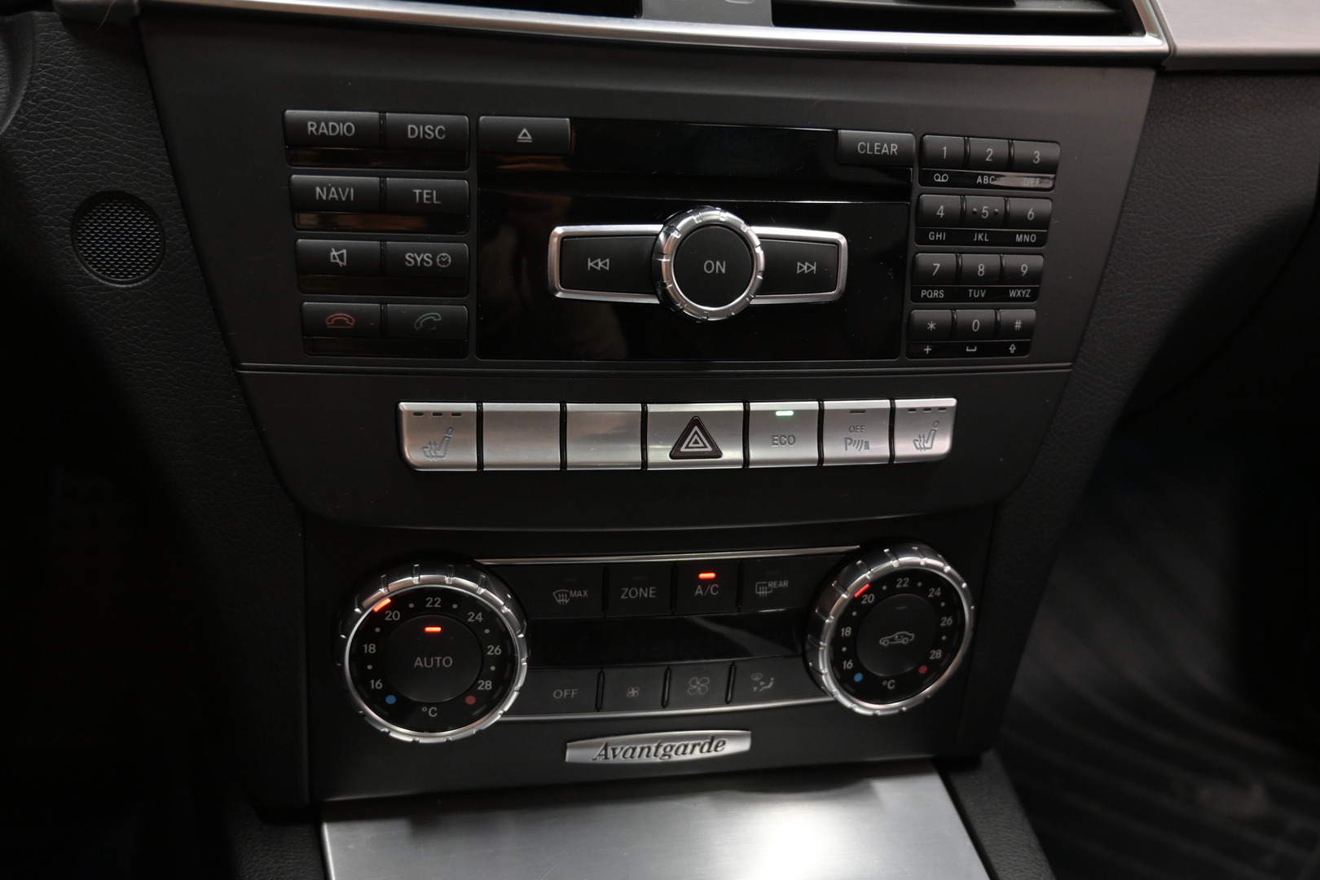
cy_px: 440
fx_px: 1320
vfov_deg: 36.9
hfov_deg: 53.1
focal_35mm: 36
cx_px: 660
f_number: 4
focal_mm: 24
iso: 1600
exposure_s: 1/60
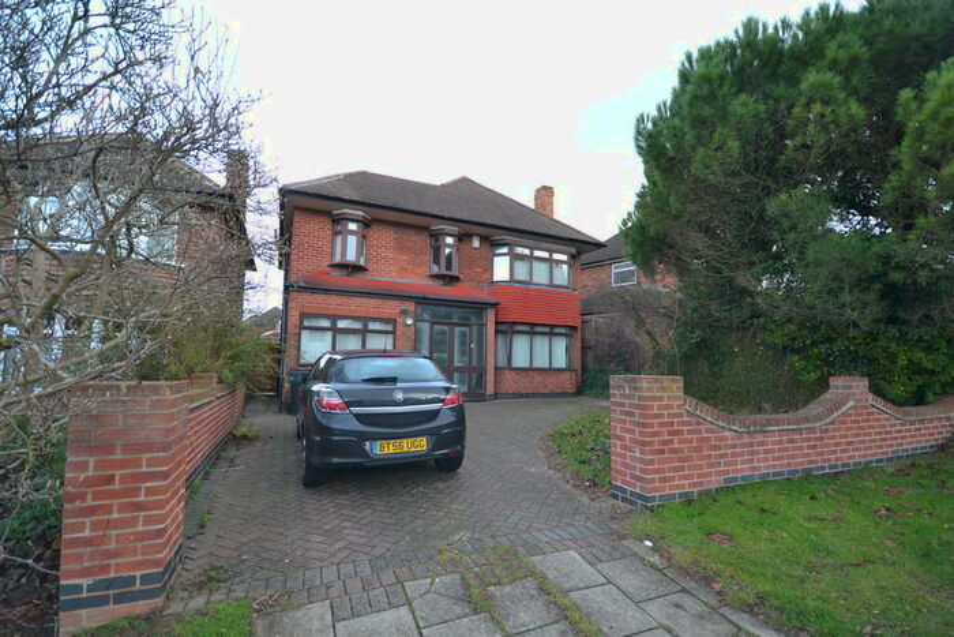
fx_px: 398
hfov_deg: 100.4
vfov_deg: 77.4
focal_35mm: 15
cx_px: 477
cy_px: 318
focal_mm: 10
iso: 400
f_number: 5
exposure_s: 1/100
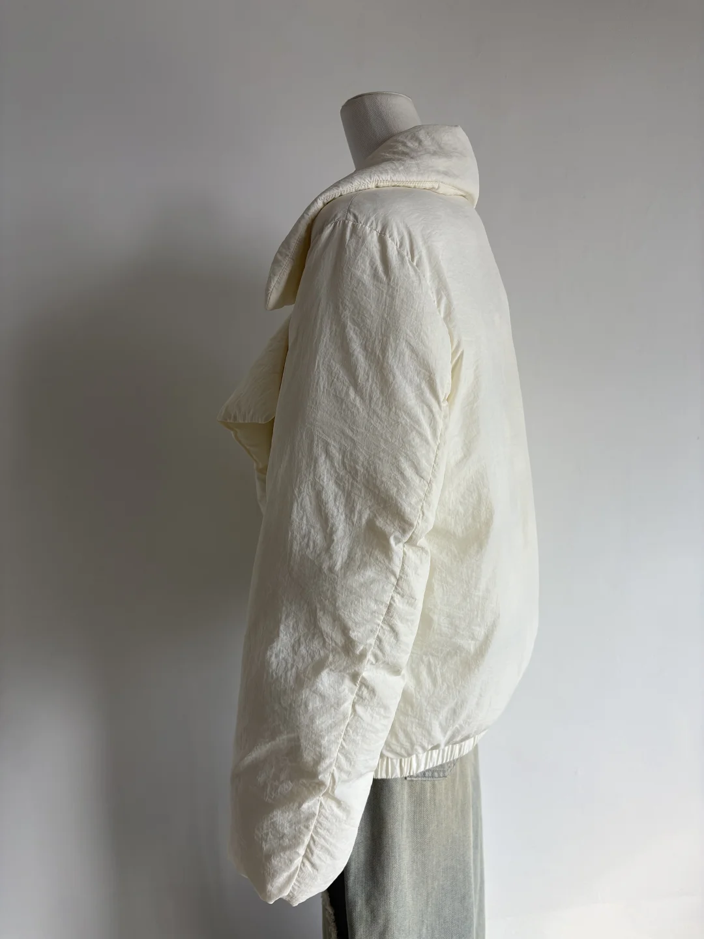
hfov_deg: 53.1
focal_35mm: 26
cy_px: 470
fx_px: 705
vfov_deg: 67.3
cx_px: 352
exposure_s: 1/291
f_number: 1.6
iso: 40
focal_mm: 5.96
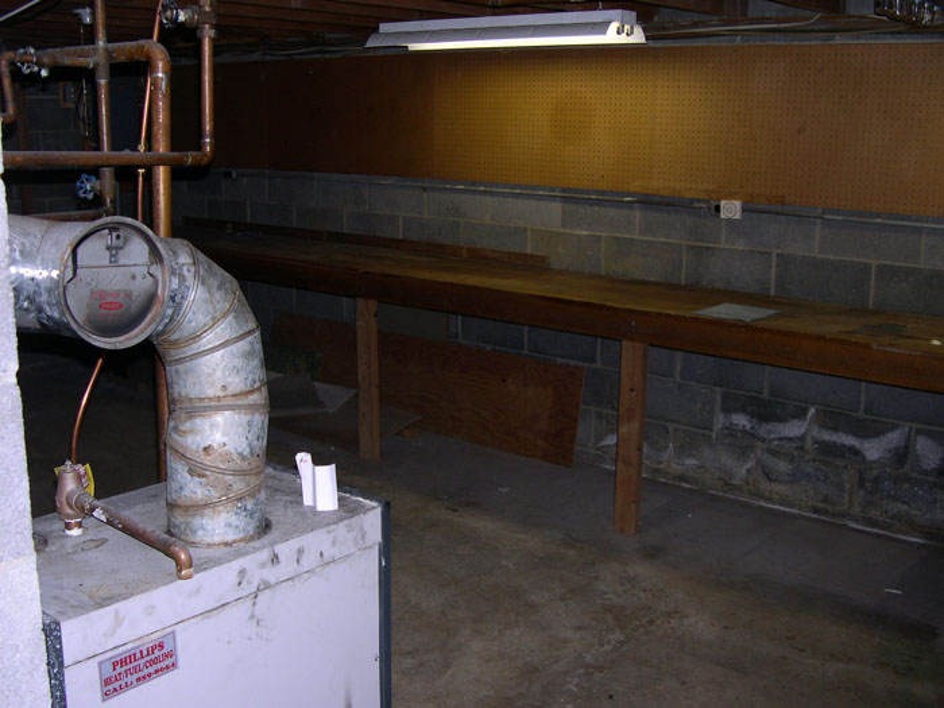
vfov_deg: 37.7
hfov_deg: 49.0
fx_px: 1036
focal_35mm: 38
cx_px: 472
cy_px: 354
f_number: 2.8
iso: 110
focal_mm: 8
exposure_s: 1/60
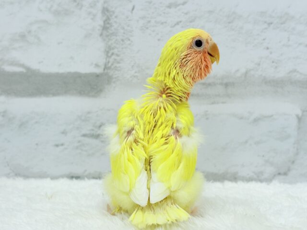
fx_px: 461
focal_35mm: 52
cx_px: 154
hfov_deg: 36.8
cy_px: 115
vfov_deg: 28.0
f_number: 1.6
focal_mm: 5.96
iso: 50
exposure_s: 1/100
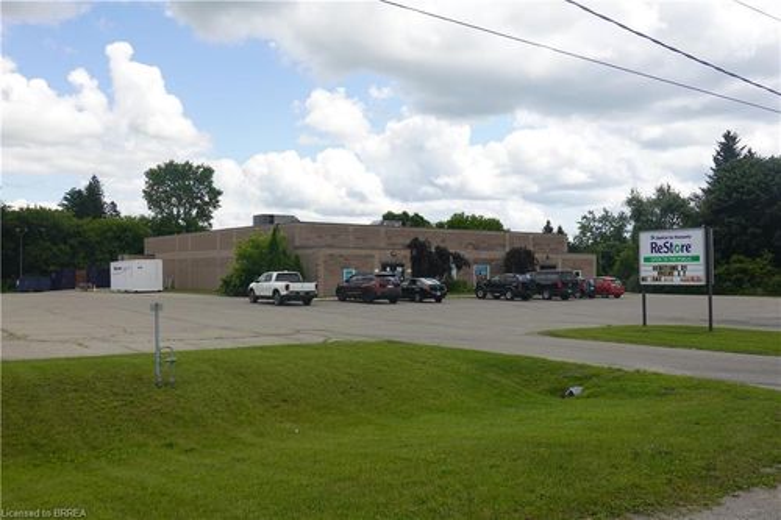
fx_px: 737
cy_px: 260
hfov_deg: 55.8
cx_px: 390
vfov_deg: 38.9
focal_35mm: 34
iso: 100
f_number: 5.6
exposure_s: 1/320
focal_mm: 12.76
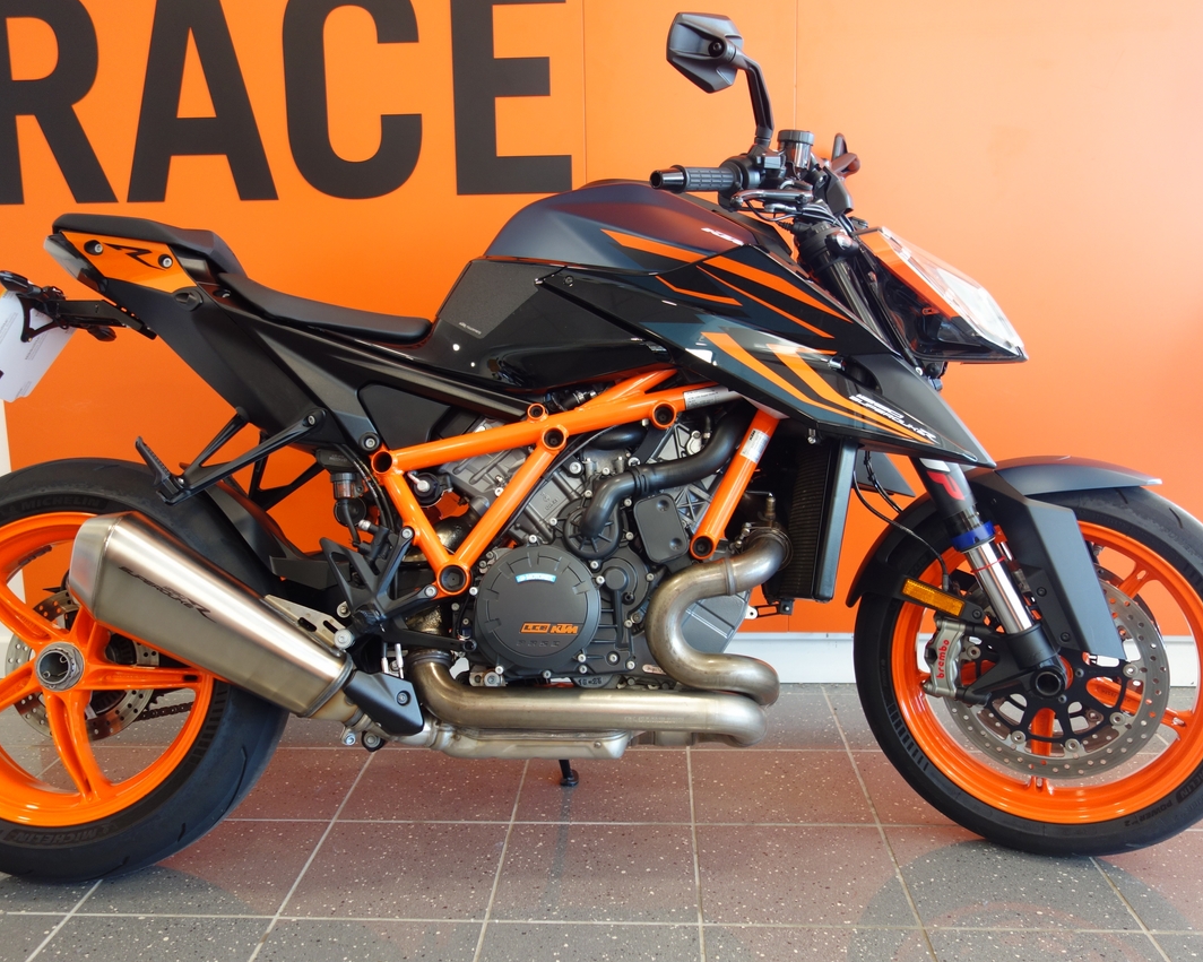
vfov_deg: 45.8
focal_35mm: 32
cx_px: 583
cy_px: 475
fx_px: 1139
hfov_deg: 55.7
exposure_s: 1/40
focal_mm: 10.4
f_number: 1.8
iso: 125
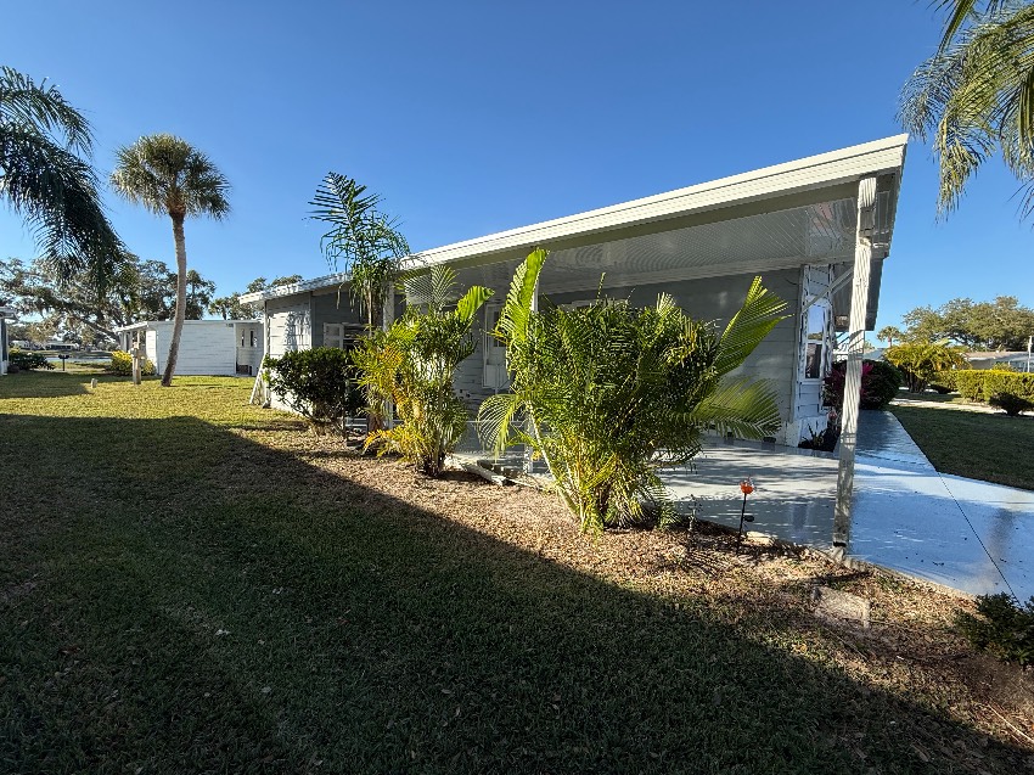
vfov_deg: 85.6
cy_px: 388
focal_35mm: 14
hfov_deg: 102.1
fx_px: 418
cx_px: 517
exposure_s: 1/876
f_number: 2.2
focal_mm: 2.22
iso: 64
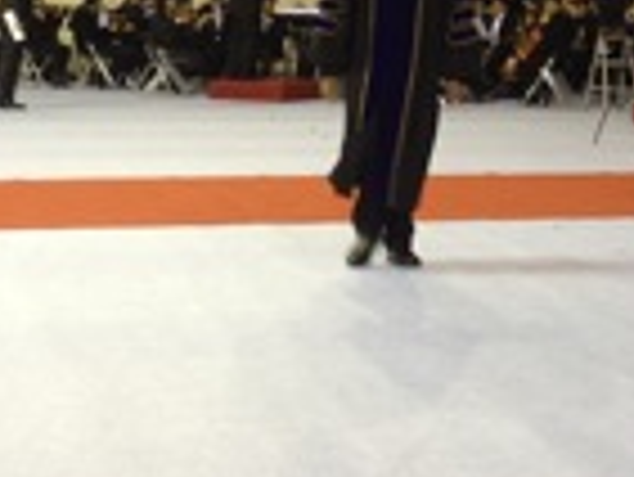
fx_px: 1998
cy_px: 9
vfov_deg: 13.4
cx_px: 463
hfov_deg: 17.9
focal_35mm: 109
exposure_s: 1/24
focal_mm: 4.28
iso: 64
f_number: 2.4
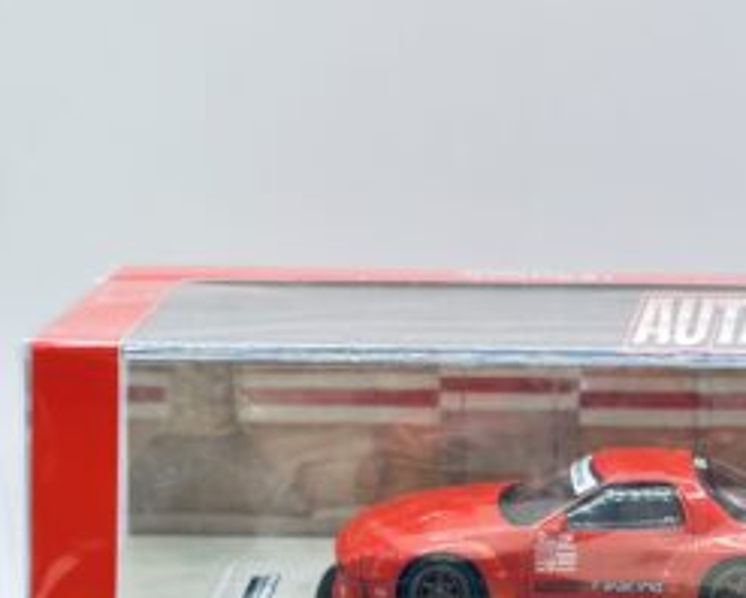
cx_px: 532
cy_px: 435
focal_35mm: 91
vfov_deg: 16.8
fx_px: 2011
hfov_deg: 20.9
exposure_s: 1/120
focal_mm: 6.86
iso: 125
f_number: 1.78
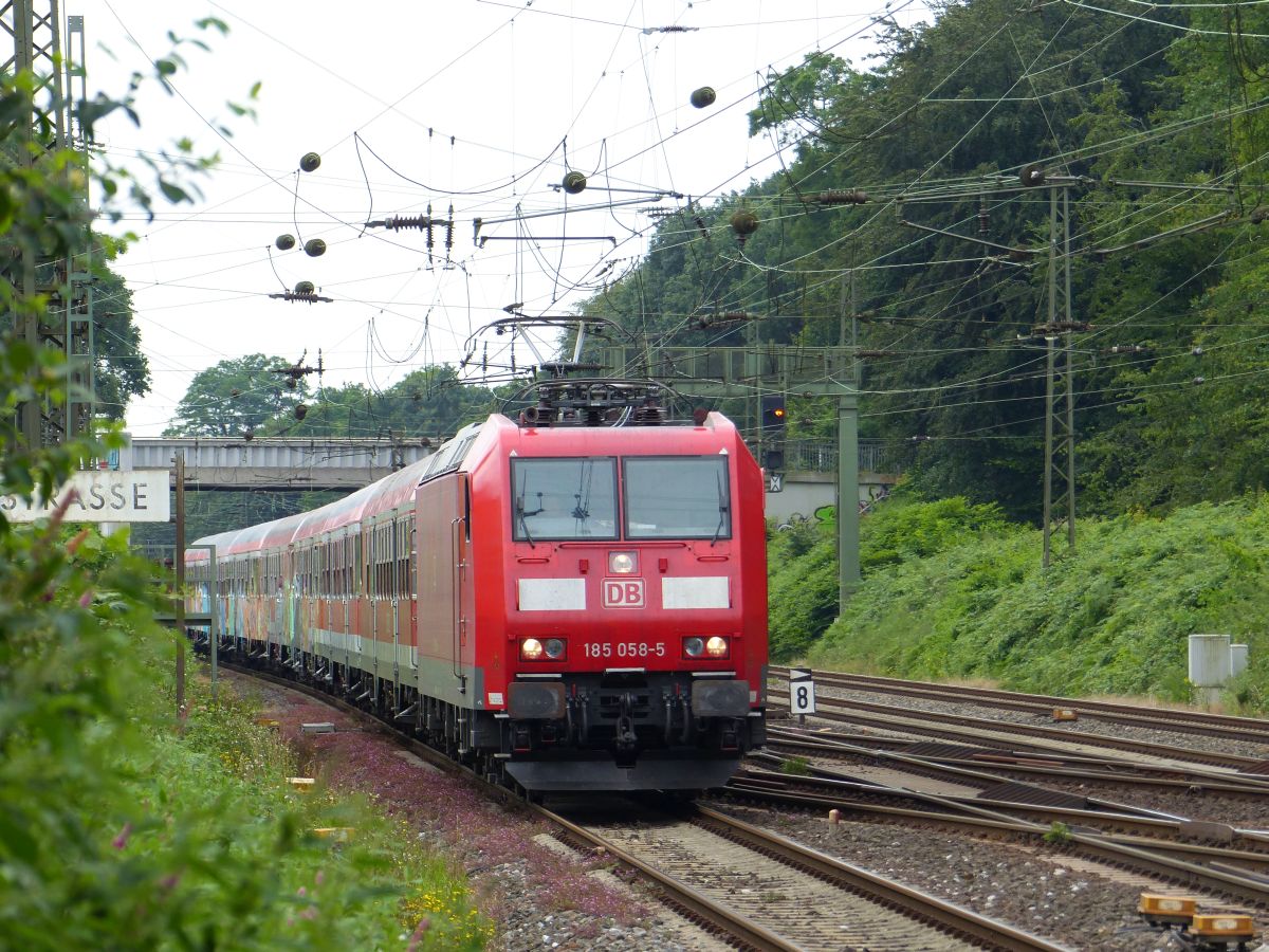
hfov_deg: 8.7
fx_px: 8358
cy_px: 476
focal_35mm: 228
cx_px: 634
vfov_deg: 6.5
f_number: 2.8
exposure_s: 1/640
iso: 100
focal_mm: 41.1
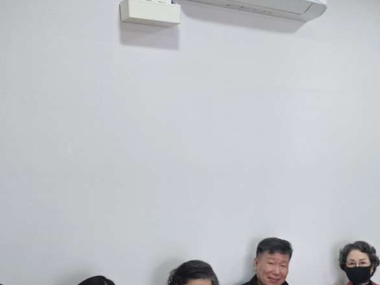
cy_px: 214
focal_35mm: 50
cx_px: 290
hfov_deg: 37.1
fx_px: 549
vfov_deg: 28.7
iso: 160
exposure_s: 1/120
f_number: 1.7
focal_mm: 6.3
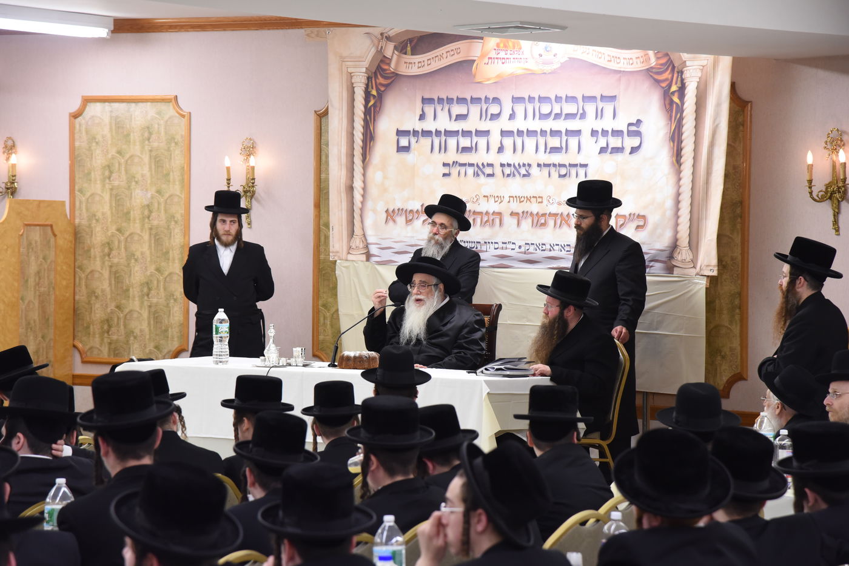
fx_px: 2829
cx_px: 424
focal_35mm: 120
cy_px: 283
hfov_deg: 17.1
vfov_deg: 11.4
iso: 2500
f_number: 5.6
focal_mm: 120
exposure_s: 1/200
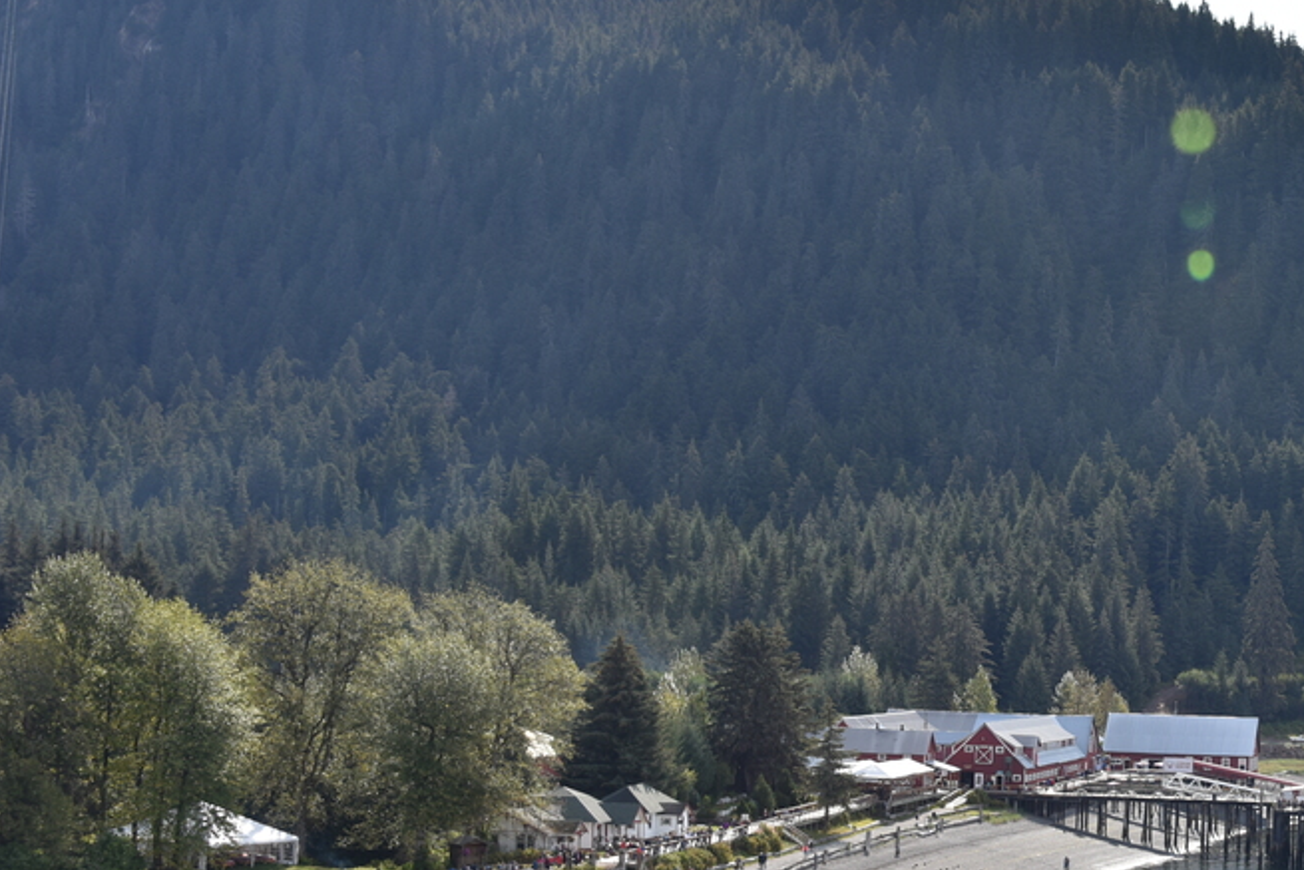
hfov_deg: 22.5
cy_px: 551
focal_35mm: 88
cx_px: 1214
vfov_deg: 15.5
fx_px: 3188
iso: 100
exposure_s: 1/250
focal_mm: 45
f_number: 8
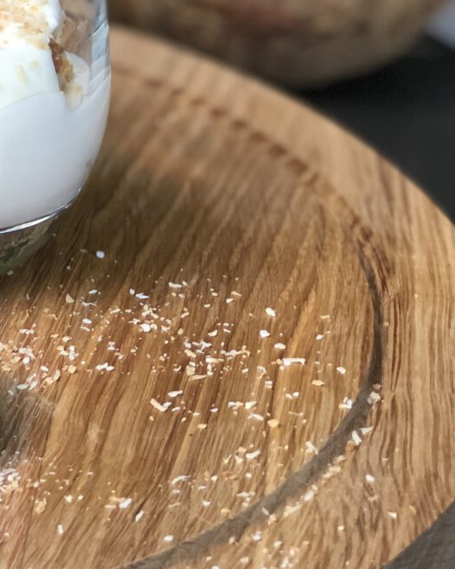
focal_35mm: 137
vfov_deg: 13.9
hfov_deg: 10.8
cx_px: -241
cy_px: 76
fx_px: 2306
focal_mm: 6.6
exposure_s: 1/30
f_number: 2.8
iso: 80
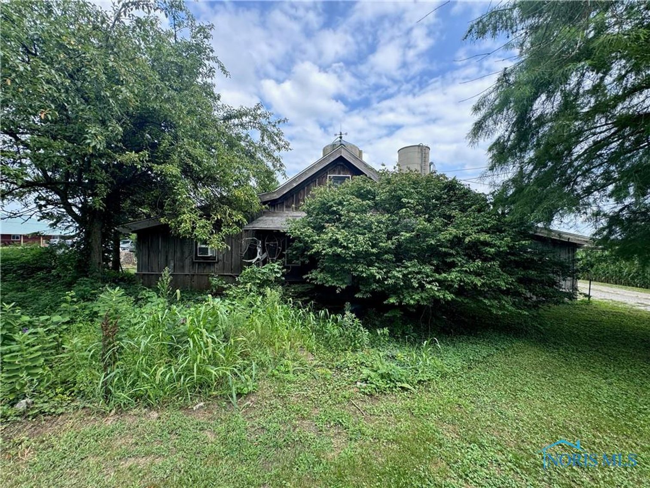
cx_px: 325
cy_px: 244
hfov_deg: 102.1
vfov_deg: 85.7
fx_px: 263
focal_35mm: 14
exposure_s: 1/438
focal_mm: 2.22
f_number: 2.2
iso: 50
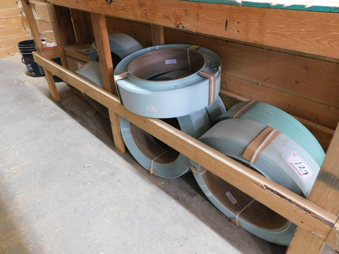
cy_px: 127
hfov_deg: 69.4
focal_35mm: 25
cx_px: 170
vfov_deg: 54.9
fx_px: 245
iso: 800
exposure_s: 1/8
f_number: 3.1
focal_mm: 4.5
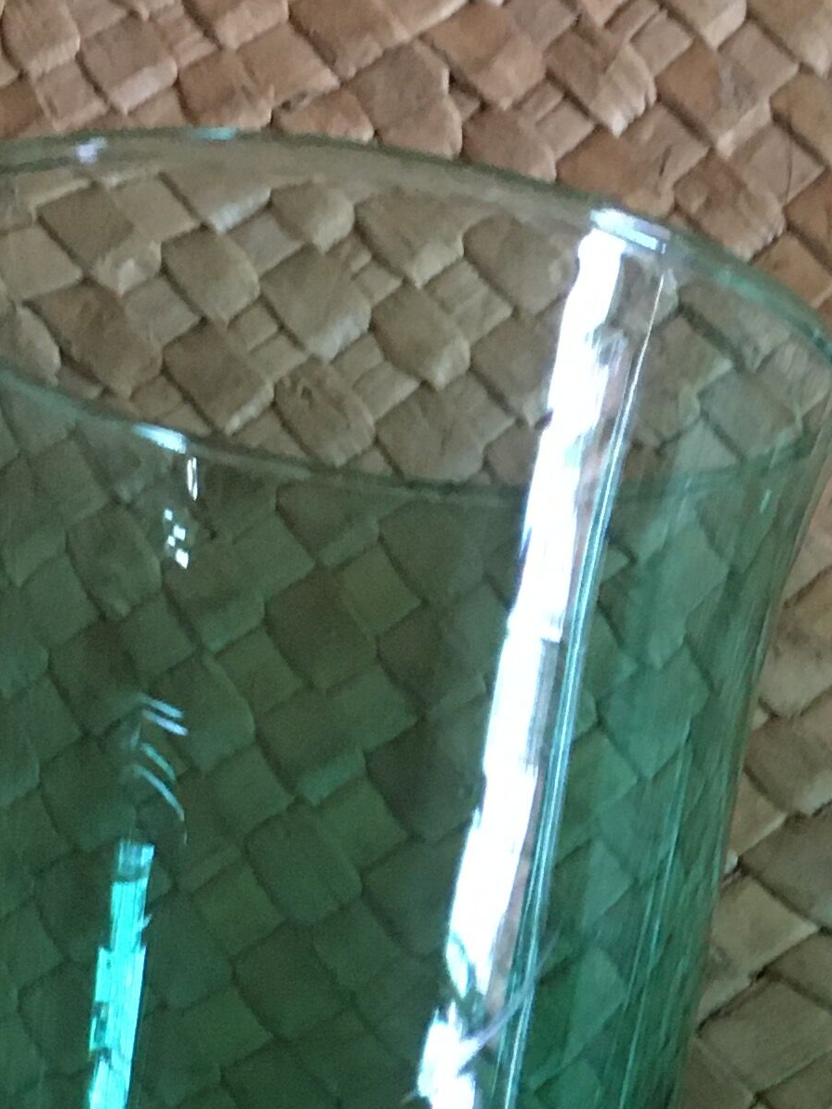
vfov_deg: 19.7
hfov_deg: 14.8
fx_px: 3140
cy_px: 984
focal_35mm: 98
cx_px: 898
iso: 200
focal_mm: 4.15
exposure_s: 1/17
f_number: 2.2
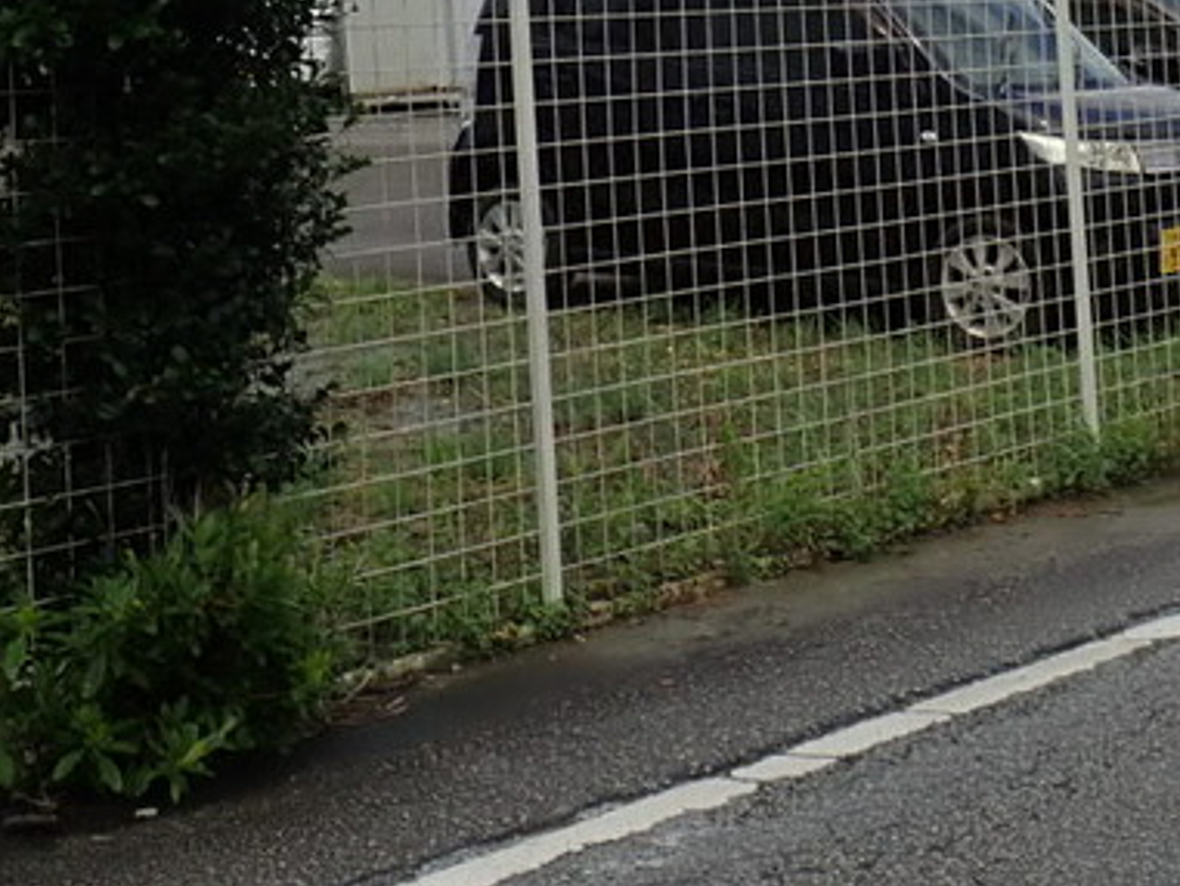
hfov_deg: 22.7
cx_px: 790
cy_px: -152
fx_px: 2933
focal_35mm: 86
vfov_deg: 16.5
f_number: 9
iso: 100
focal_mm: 5.87
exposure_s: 1/160
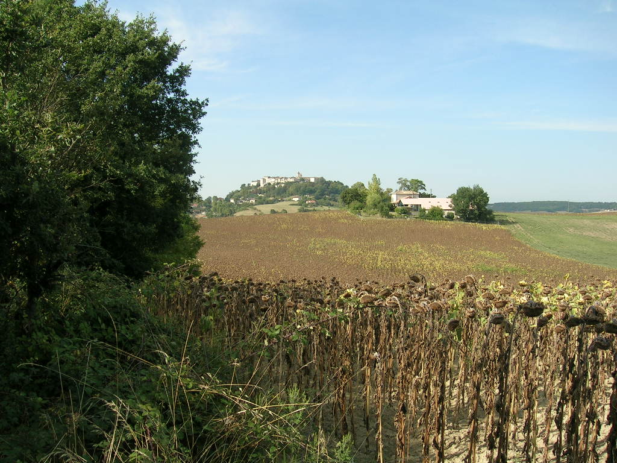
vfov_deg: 40.7
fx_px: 624
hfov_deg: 52.6
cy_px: 232
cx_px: 308
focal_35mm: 35
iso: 50
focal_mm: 5.4
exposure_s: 1/276
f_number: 4.8
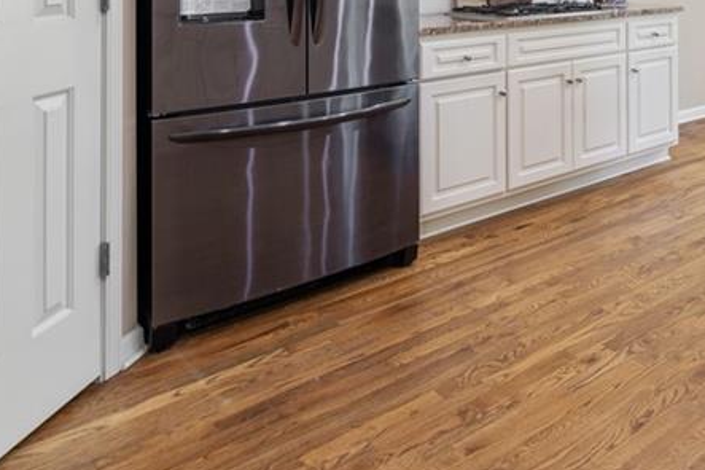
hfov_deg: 47.8
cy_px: -48
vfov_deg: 31.8
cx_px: 603
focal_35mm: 37
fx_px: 724
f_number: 6.3
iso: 1250
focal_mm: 16
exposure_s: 1/8
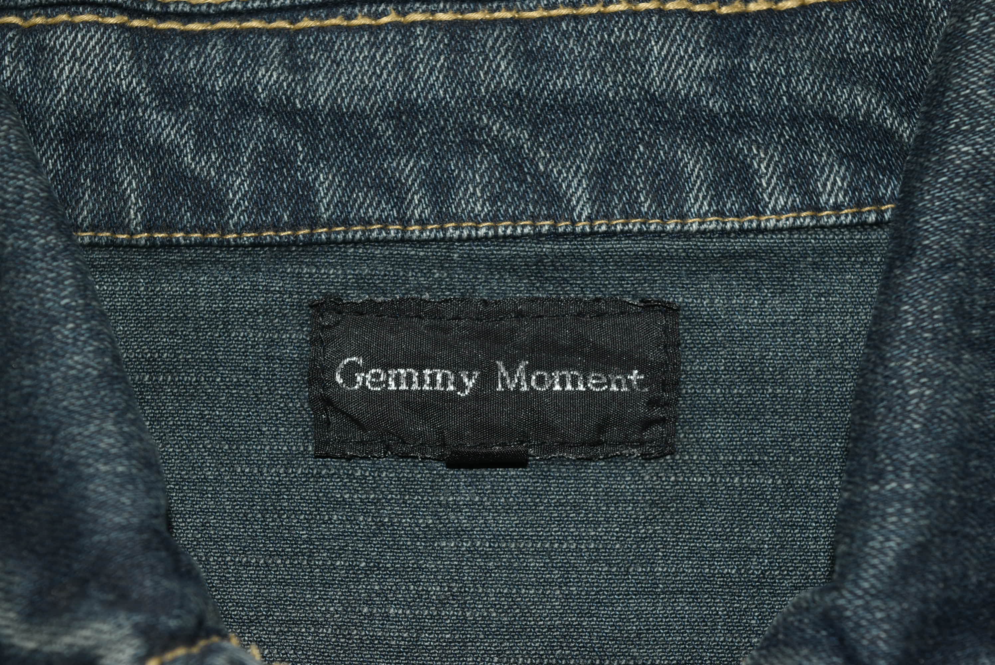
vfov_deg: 16.6
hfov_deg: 24.6
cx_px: 498
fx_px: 2282
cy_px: 332
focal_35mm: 82
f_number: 8
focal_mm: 55
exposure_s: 1/60
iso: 100
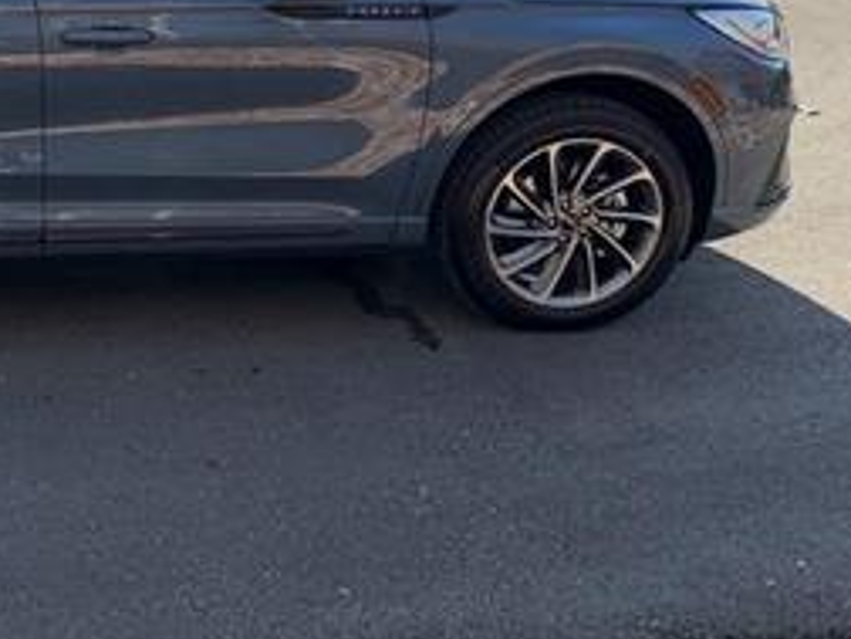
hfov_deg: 36.2
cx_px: 24
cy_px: 142
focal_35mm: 48
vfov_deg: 29.7
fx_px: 1180
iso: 100
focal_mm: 6.76
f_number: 1.78
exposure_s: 1/2611
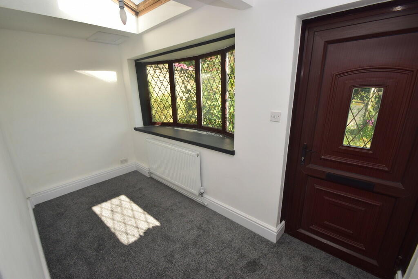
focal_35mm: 15
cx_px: 209
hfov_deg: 100.4
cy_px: 140
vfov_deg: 77.3
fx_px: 174
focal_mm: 10
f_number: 10
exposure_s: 1/200
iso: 400
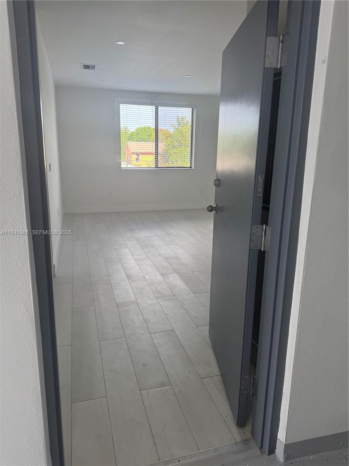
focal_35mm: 24
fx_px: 323
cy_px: 233
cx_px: 174
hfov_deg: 56.8
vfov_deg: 71.6
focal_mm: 6.76
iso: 100
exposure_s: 1/232
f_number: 1.78
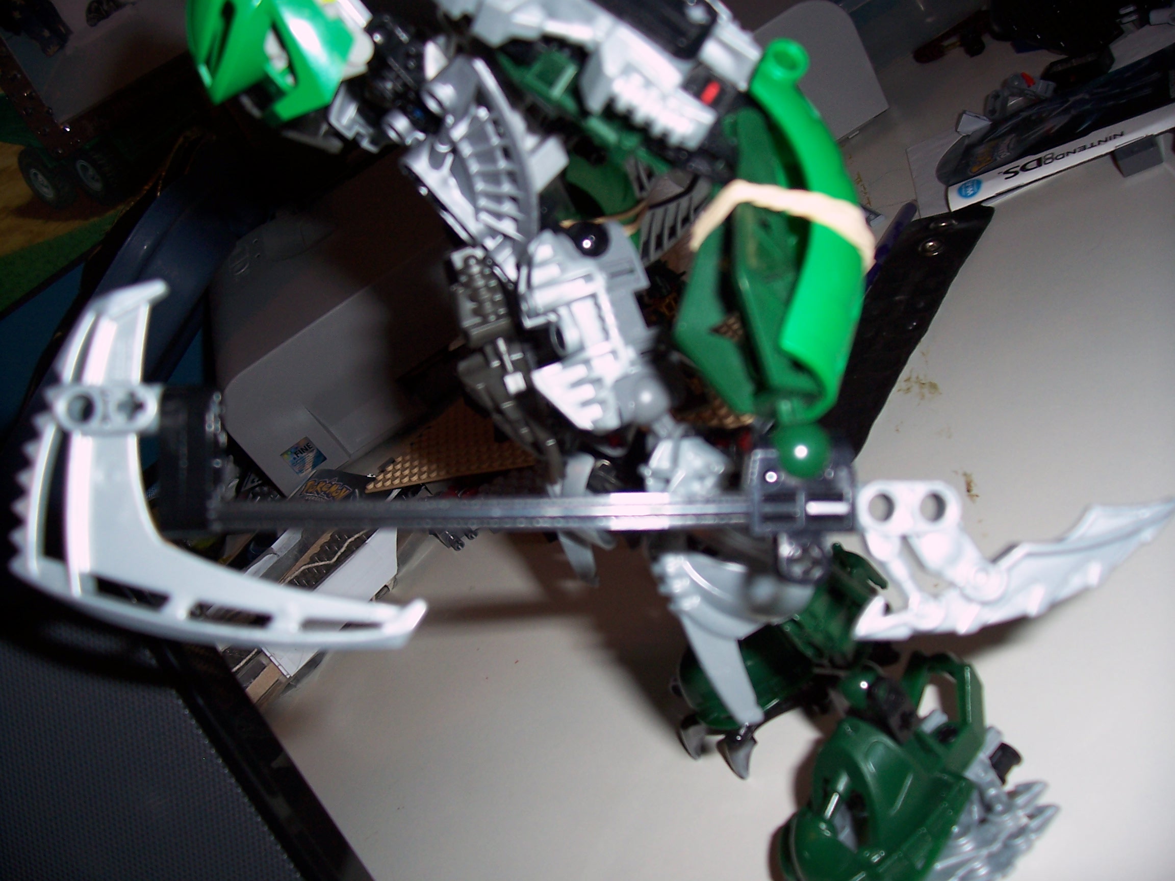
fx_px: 1154
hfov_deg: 54.0
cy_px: 440
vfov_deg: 41.8
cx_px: 588
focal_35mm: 34
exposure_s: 1/60
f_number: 2.7
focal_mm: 5.6
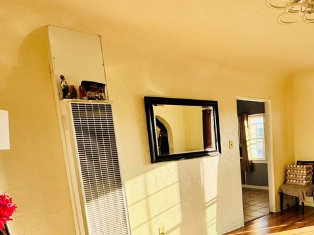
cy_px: 171
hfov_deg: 55.6
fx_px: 272
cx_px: 253
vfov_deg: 45.4
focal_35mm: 30
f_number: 2.2
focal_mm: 2.22
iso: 40
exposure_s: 1/191
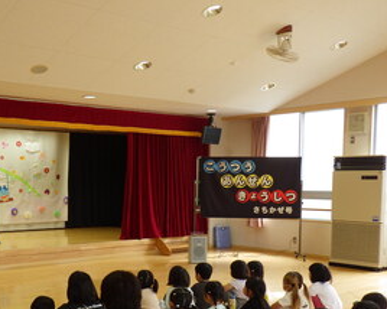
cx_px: 133
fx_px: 561
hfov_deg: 37.7
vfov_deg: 30.4
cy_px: 224
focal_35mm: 49
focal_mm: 5
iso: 125
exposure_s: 1/80
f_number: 3.5
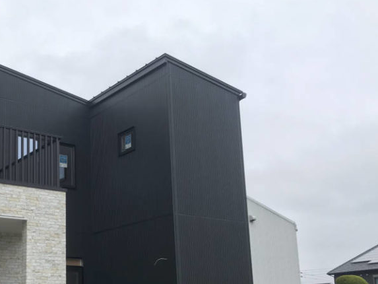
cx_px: 90
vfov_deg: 28.7
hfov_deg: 37.2
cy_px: 210
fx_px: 546
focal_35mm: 50
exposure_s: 1/330
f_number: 1.8
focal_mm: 3.99
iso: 20
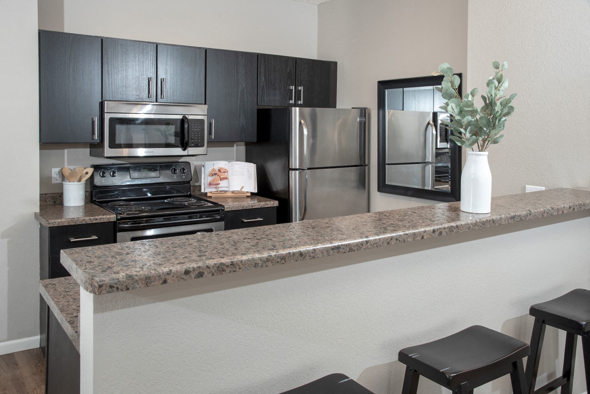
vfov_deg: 42.4
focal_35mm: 31
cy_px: 197
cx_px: 295
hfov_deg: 60.3
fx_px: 508
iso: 640
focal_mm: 31
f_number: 10
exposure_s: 1/40
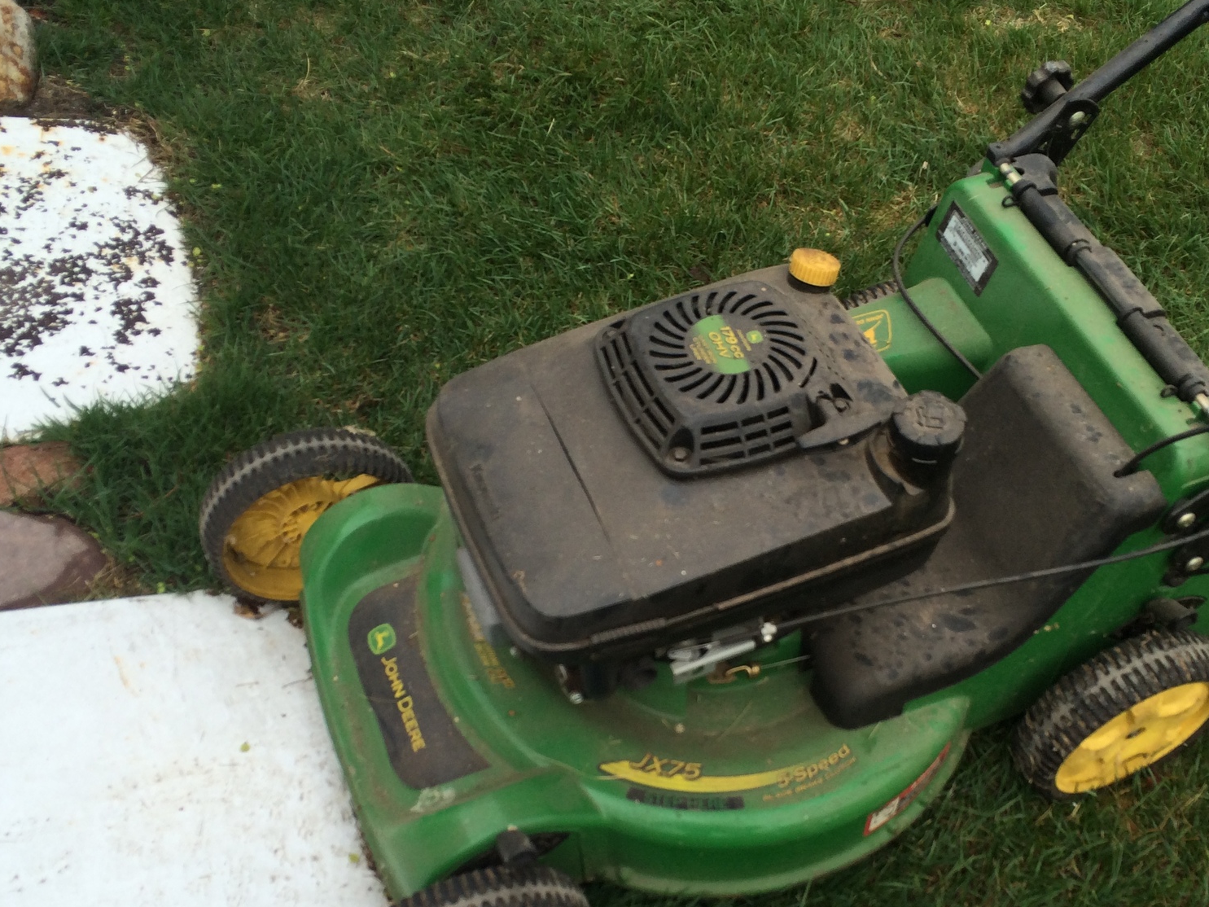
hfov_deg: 46.7
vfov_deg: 35.7
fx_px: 1397
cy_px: 593
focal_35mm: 40
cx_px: 693
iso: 32
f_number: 2.2
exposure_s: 1/519
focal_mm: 4.15
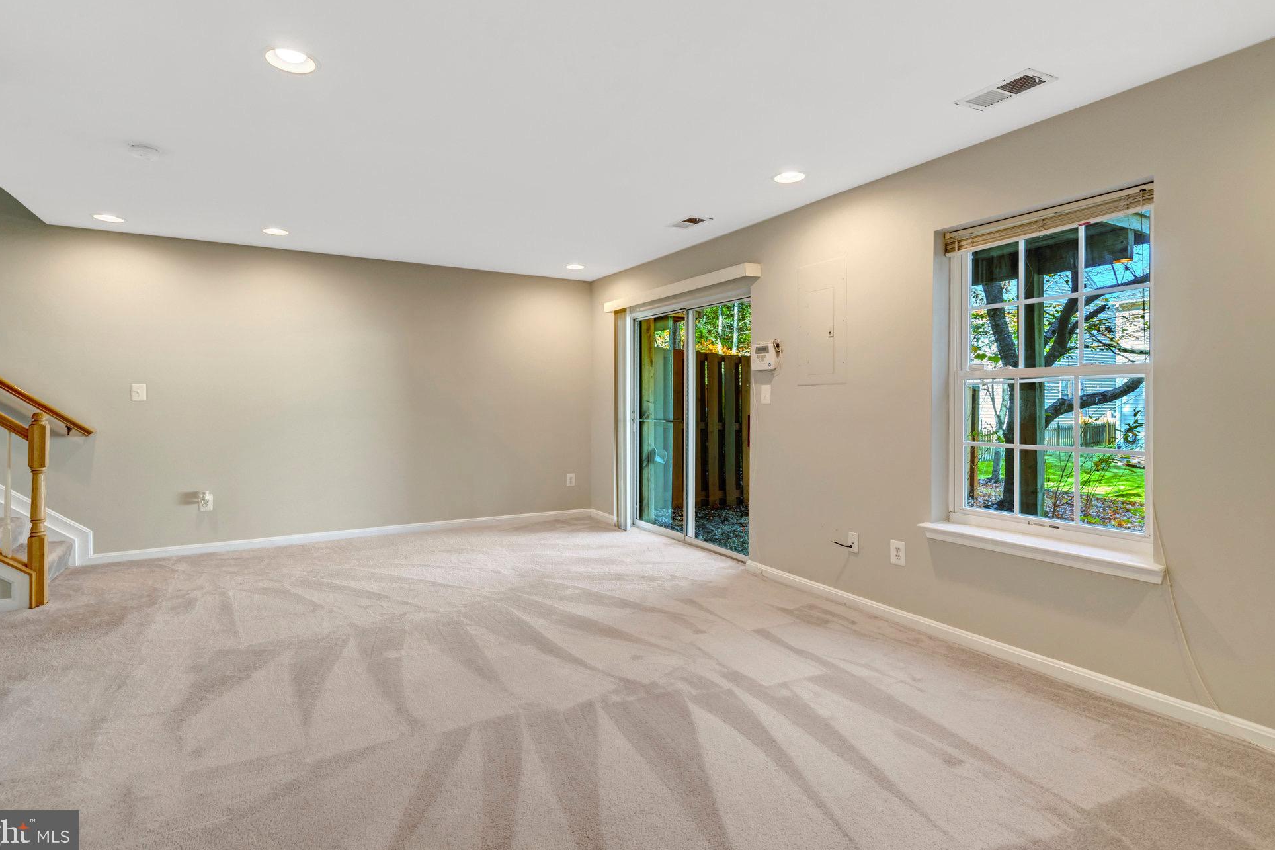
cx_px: 610
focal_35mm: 17
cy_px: 407
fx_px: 602
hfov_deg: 93.2
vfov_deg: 70.4
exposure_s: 1/40
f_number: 8
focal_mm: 16
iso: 1250
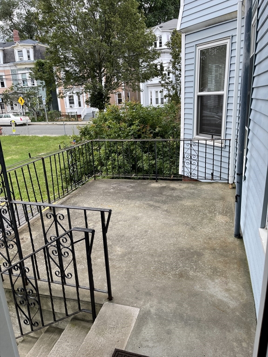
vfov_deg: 67.3
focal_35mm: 26
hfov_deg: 53.1
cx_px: 134
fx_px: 268
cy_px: 178
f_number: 1.6
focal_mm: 5.1
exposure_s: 1/759
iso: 32
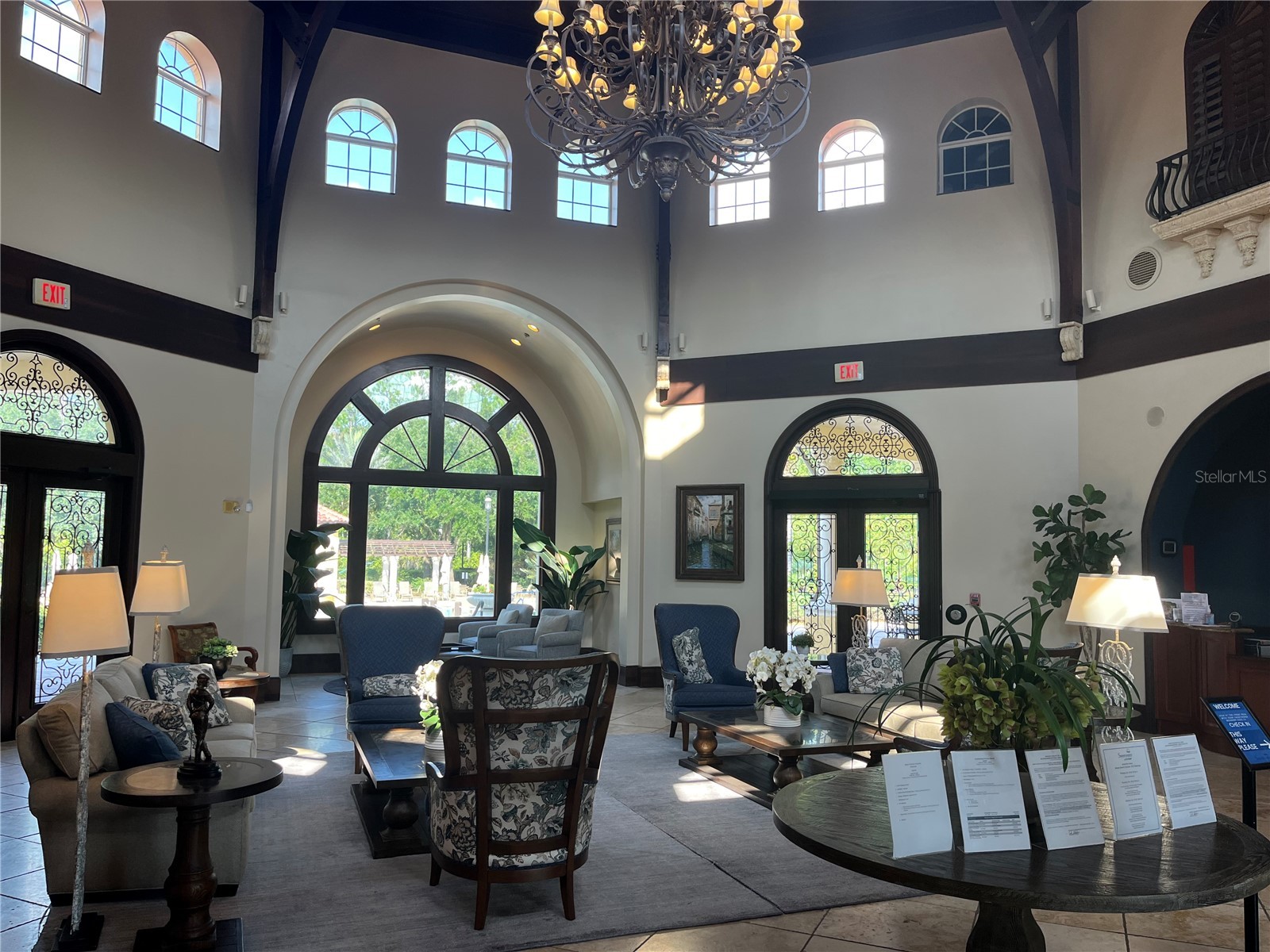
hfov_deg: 67.3
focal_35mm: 26
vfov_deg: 53.1
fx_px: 954
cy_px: 476
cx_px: 635
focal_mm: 5.1
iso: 50
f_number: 1.6
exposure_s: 1/120
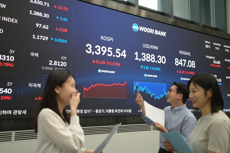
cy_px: 76
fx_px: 223
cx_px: 115
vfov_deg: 37.8
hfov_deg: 54.5
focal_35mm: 35
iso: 110
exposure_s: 1/40
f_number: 2.8
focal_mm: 35
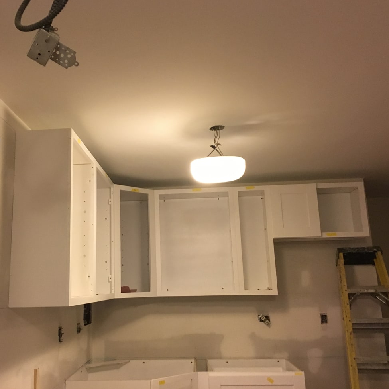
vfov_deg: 47.2
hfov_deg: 46.8
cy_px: 192
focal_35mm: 35
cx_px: 145
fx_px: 445
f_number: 2.2
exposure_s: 1/30
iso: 200
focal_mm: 4.15
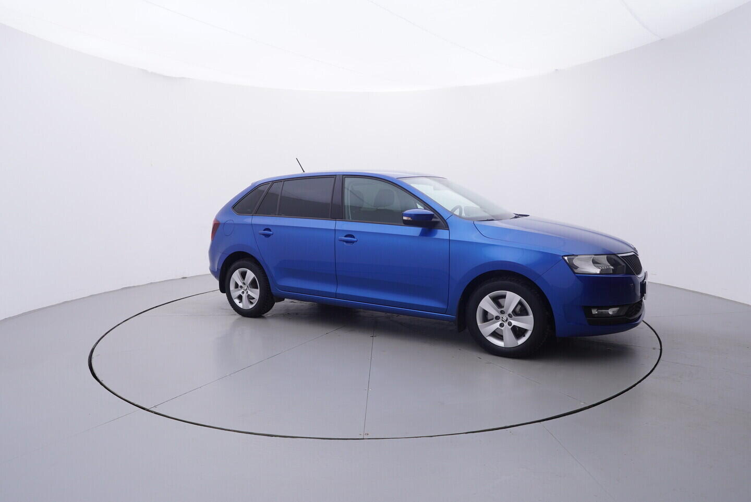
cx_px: 376
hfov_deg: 77.3
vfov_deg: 56.2
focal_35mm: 22
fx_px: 470
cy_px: 251
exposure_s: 1/80
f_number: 5
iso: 200
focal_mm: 15
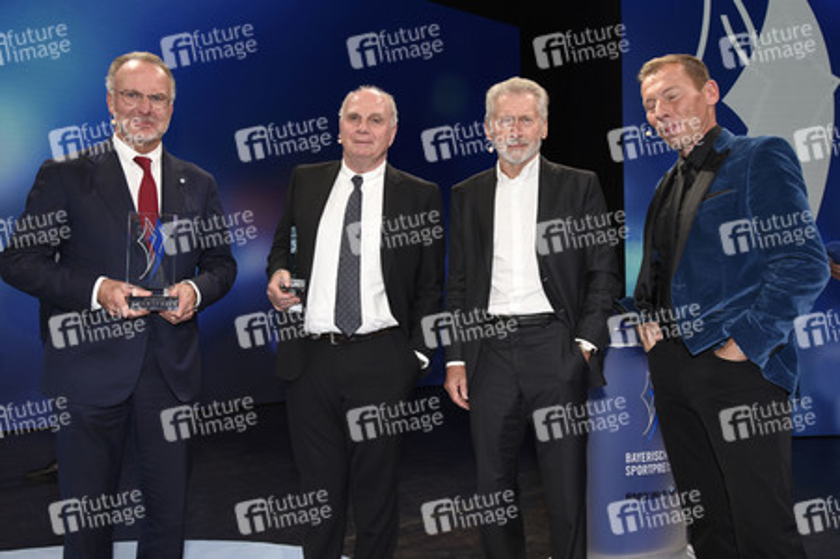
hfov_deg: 60.3
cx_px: 420
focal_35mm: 31
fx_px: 723
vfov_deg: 42.3
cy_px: 280
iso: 1000
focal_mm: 31
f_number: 6.3
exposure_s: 1/80
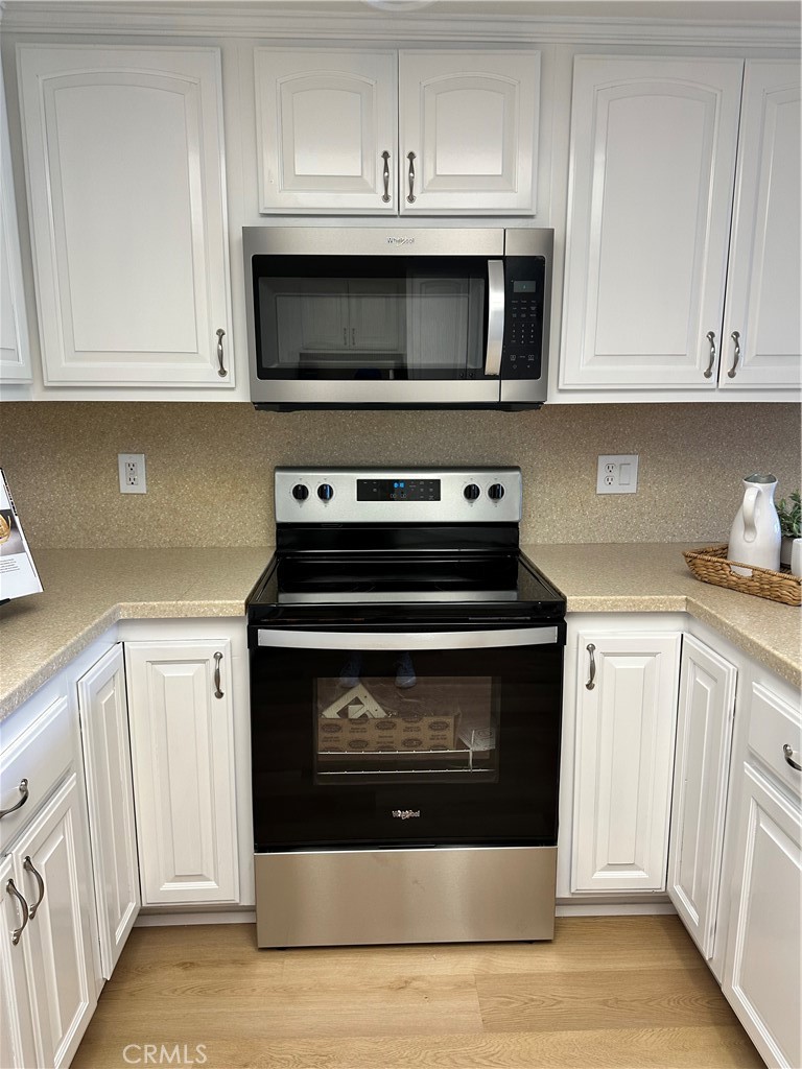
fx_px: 741
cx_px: 401
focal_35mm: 24
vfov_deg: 71.6
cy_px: 534
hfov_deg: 56.8
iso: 125
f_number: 1.78
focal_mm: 6.86
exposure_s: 1/60
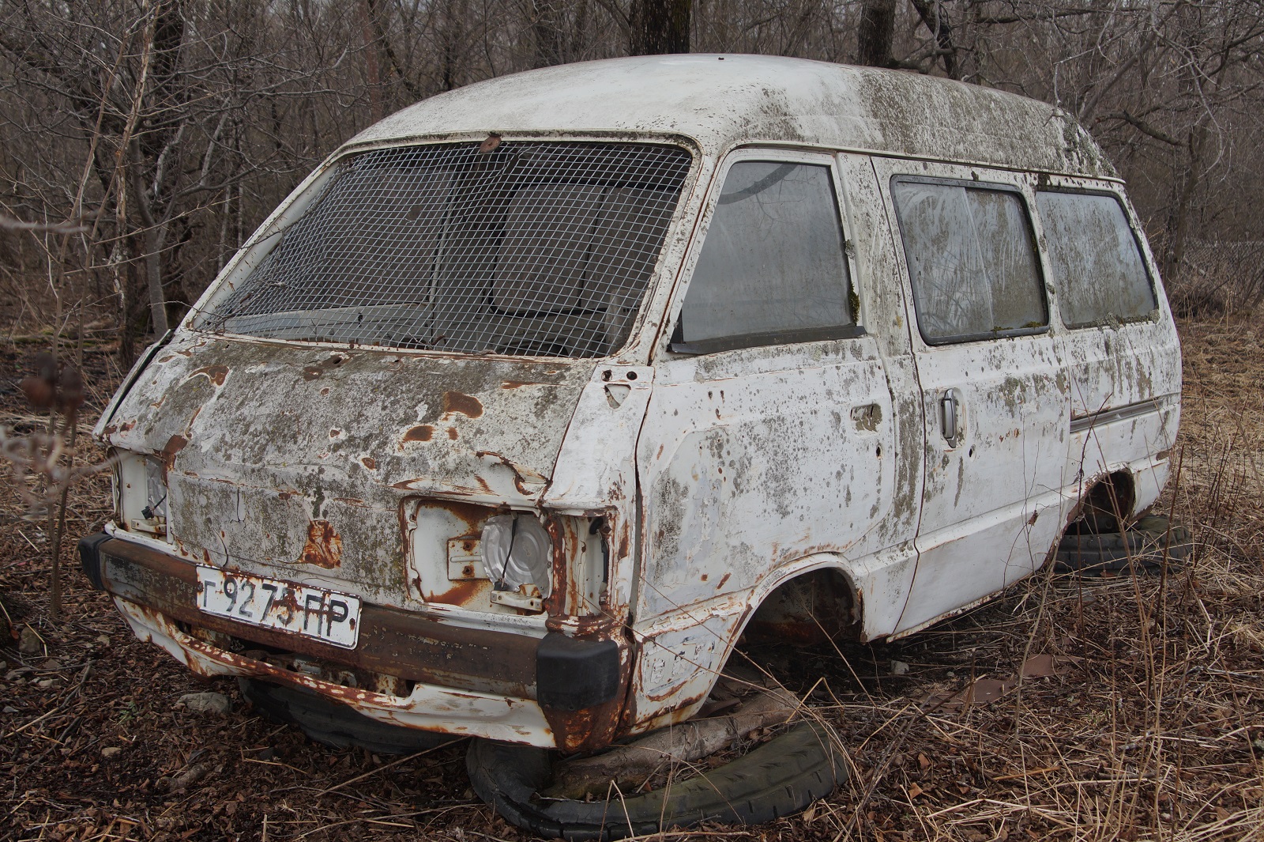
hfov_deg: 46.4
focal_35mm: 42
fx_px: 1474
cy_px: 421
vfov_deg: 31.9
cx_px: 632
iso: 100
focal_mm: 28
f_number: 5.6
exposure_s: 1/320
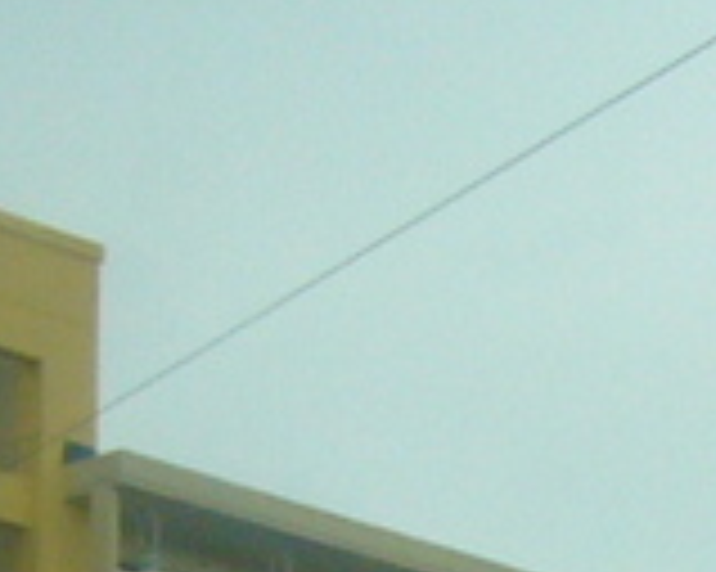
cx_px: 1797
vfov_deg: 5.2
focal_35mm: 289
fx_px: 6120
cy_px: 1491
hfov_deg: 6.3
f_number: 3
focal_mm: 5.4
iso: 100
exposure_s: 1/320
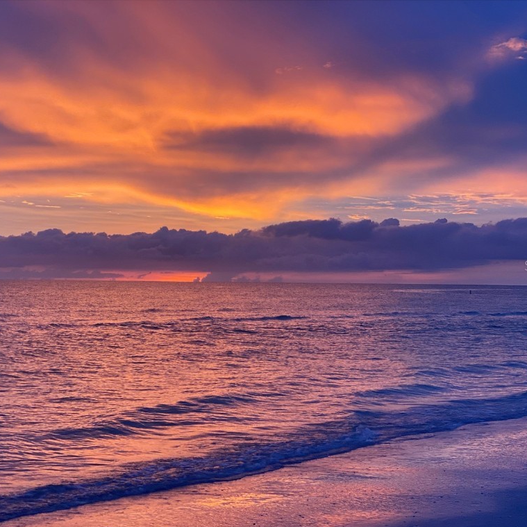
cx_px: 235
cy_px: 265
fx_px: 1068
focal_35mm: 62
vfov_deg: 27.7
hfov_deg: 27.7
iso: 100
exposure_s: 1/122
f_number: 2
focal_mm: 6
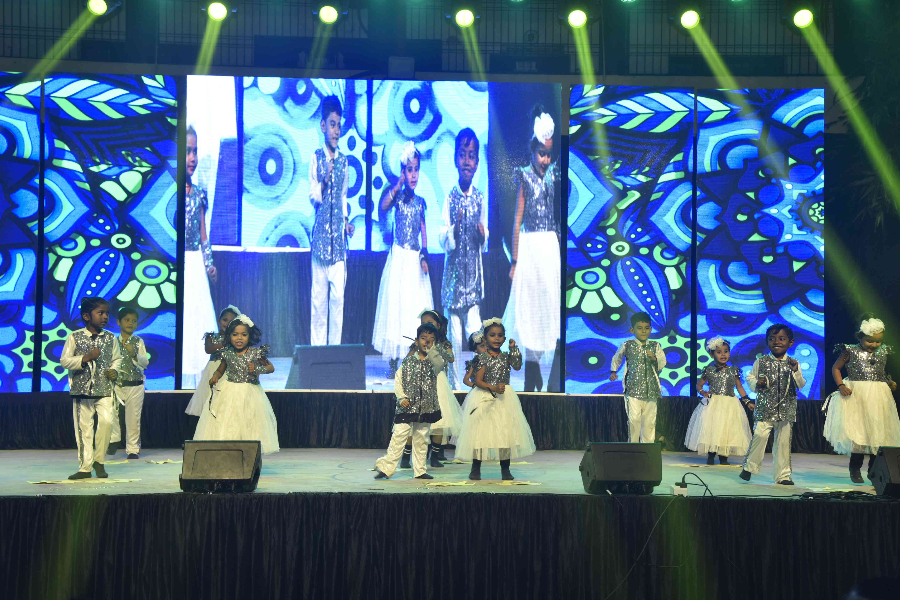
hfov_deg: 36.9
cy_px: 295
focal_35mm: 54
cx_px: 439
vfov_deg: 25.1
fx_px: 1350
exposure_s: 1/160
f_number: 5
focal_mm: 52
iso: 400
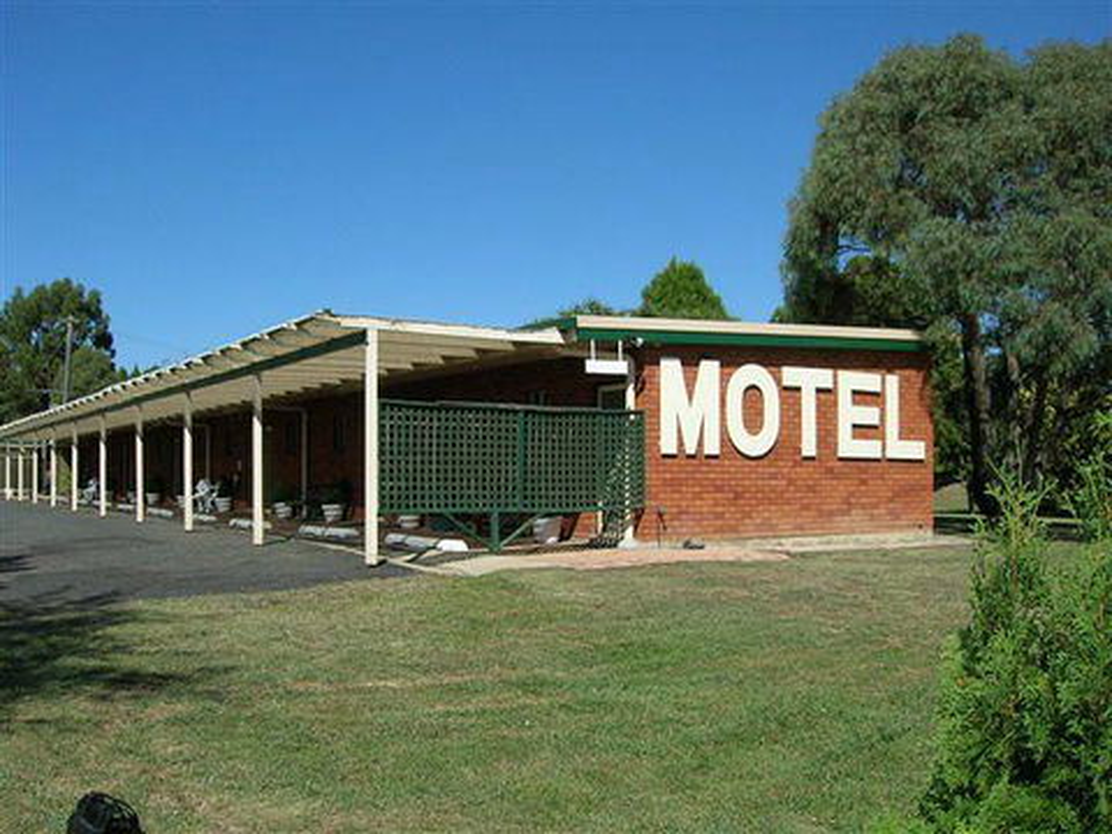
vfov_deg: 41.8
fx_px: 1092
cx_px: 556
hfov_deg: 54.0
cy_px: 417
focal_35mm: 34
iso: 71
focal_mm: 5.7
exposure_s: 1/783
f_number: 4.9
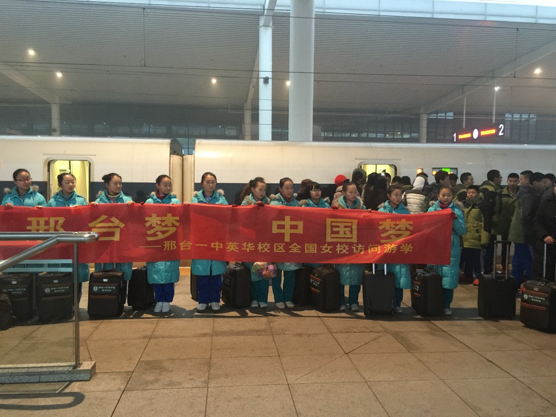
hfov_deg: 61.7
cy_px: 208
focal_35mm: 29
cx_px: 278
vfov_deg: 48.2
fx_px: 466
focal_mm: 4.15
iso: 125
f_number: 2.2
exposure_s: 1/10
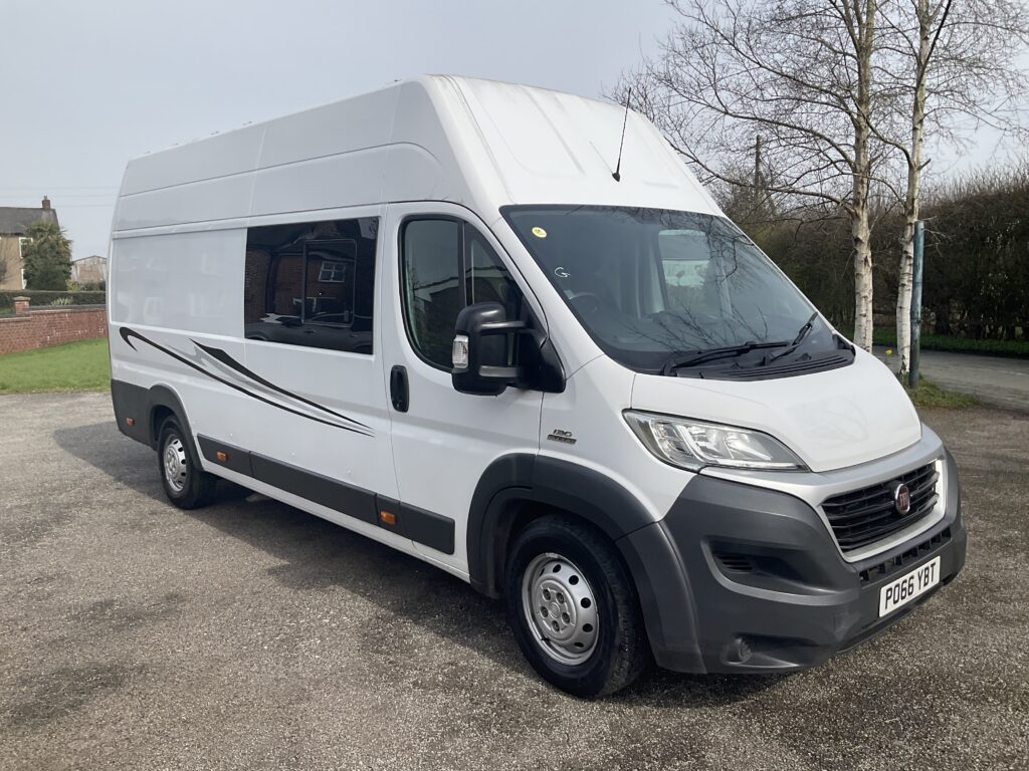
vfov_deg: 48.2
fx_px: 862
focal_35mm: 29
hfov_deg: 61.7
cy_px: 386
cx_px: 514
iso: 16
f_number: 1.8
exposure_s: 1/2141
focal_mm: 3
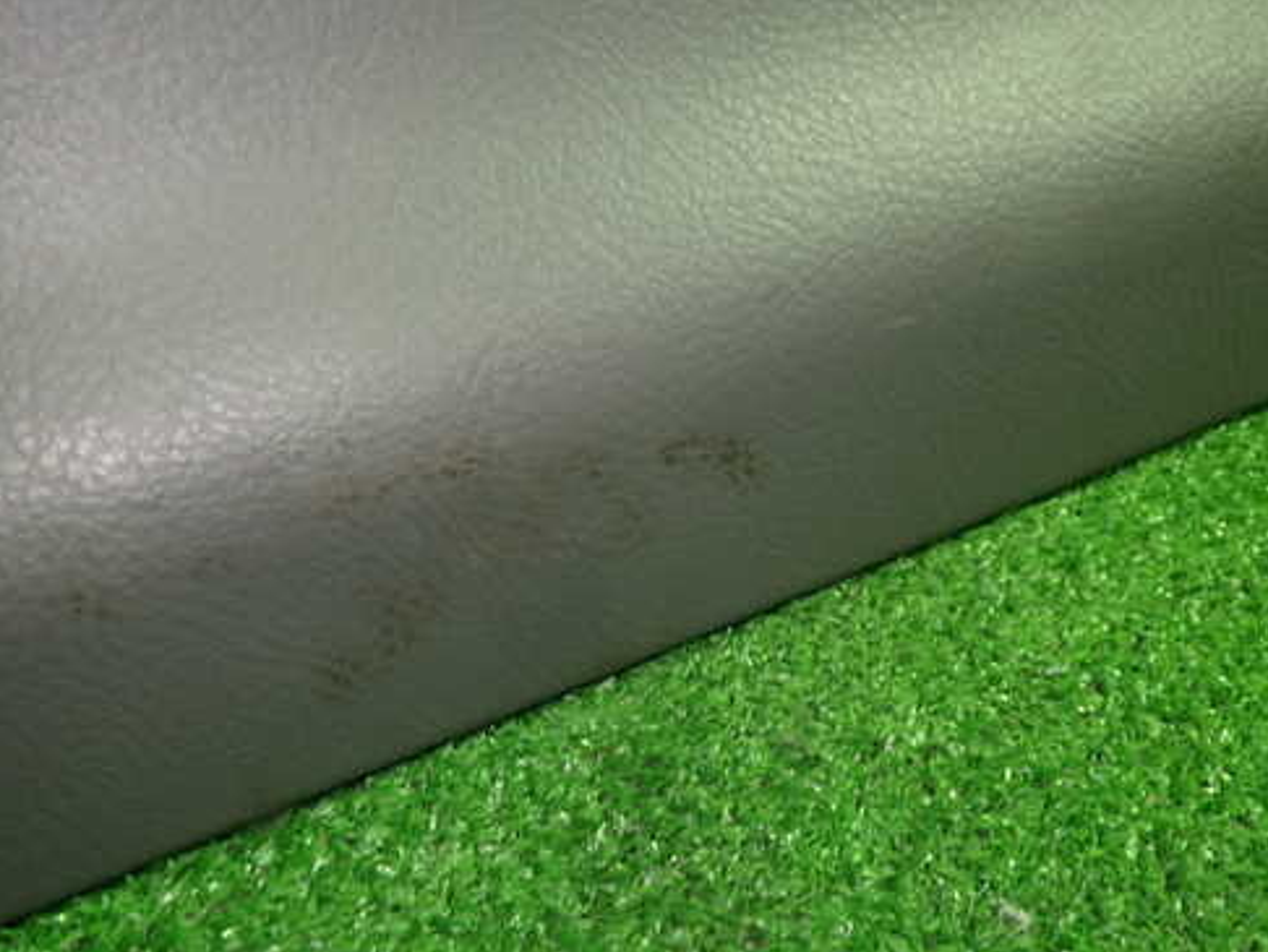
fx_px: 1356
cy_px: 436
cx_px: 717
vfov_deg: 38.7
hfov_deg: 50.0
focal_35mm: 37
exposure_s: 1/30
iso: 200
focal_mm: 5.4
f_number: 2.3
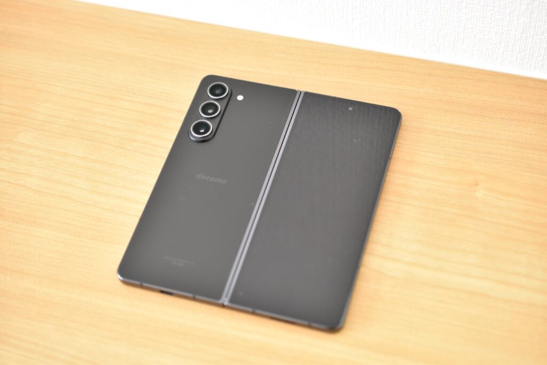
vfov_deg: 22.6
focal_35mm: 60
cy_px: 182
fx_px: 912
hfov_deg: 33.4
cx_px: 274
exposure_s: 1/60
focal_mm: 40
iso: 720
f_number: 3.2
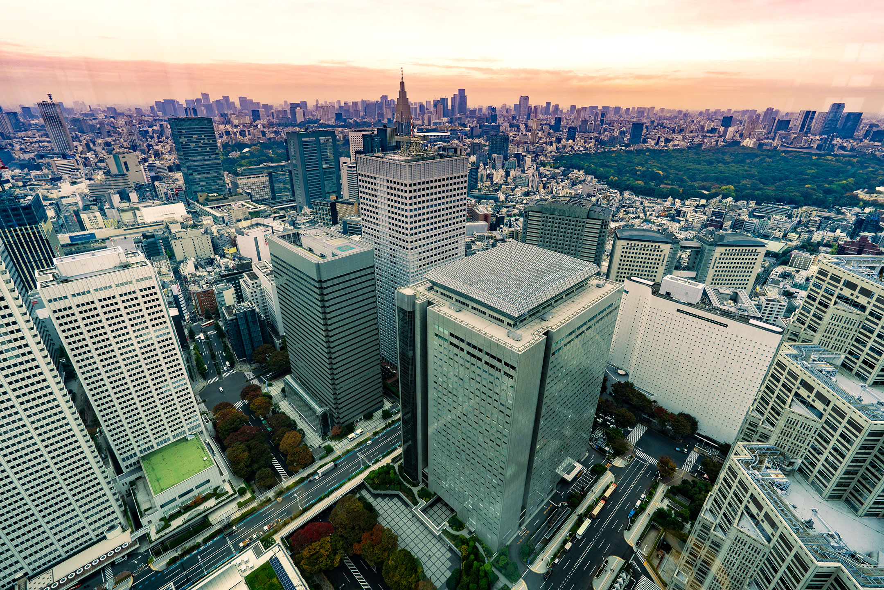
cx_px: 442
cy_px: 295
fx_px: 405
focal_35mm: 16
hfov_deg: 95.0
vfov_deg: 72.1
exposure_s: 1/60
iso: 100
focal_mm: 11
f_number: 8
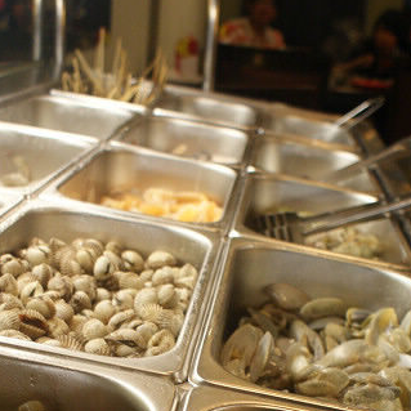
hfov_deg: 26.9
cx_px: 188
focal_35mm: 64
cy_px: 376
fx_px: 860
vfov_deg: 26.0
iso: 400
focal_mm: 20
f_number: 4
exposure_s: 1/20
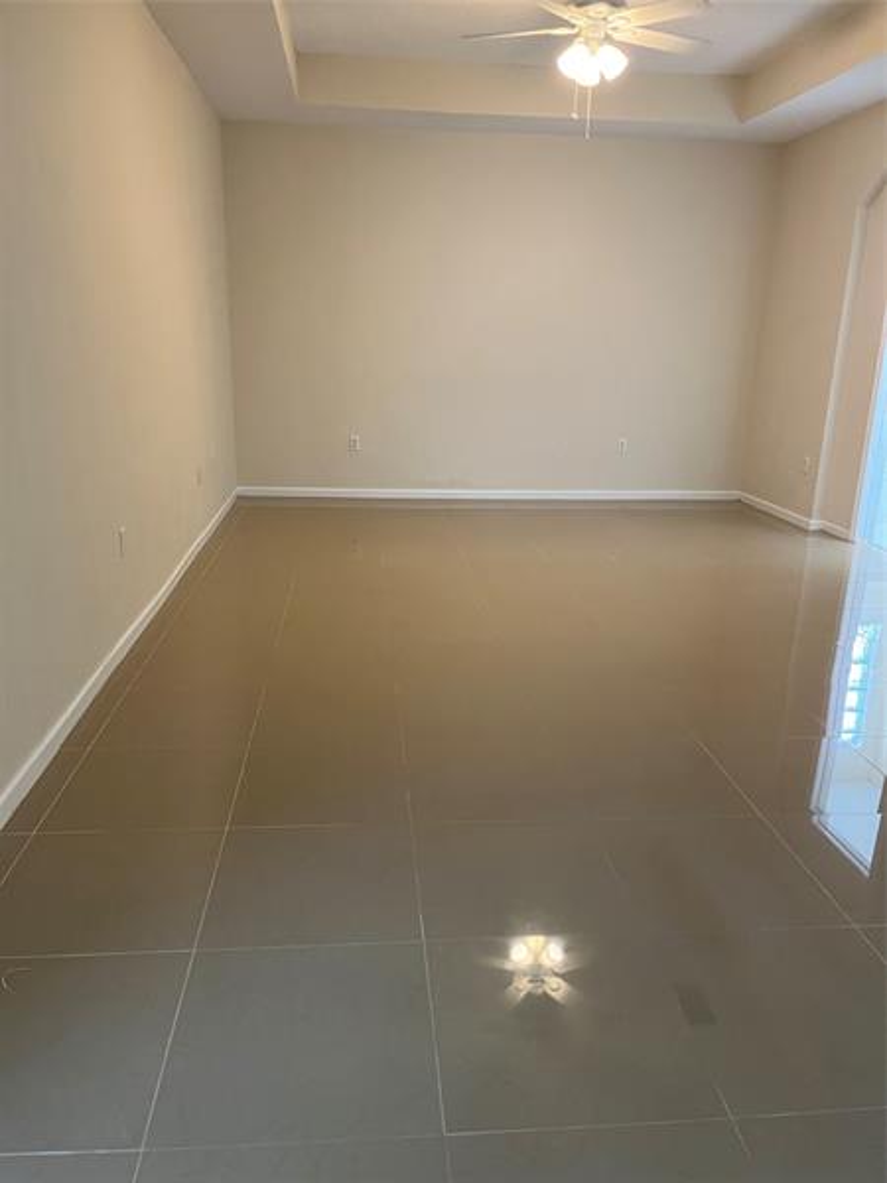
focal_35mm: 26
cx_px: 444
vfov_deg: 67.3
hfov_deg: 53.1
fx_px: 888
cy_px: 592
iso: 320
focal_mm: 5.1
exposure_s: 1/60
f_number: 1.6
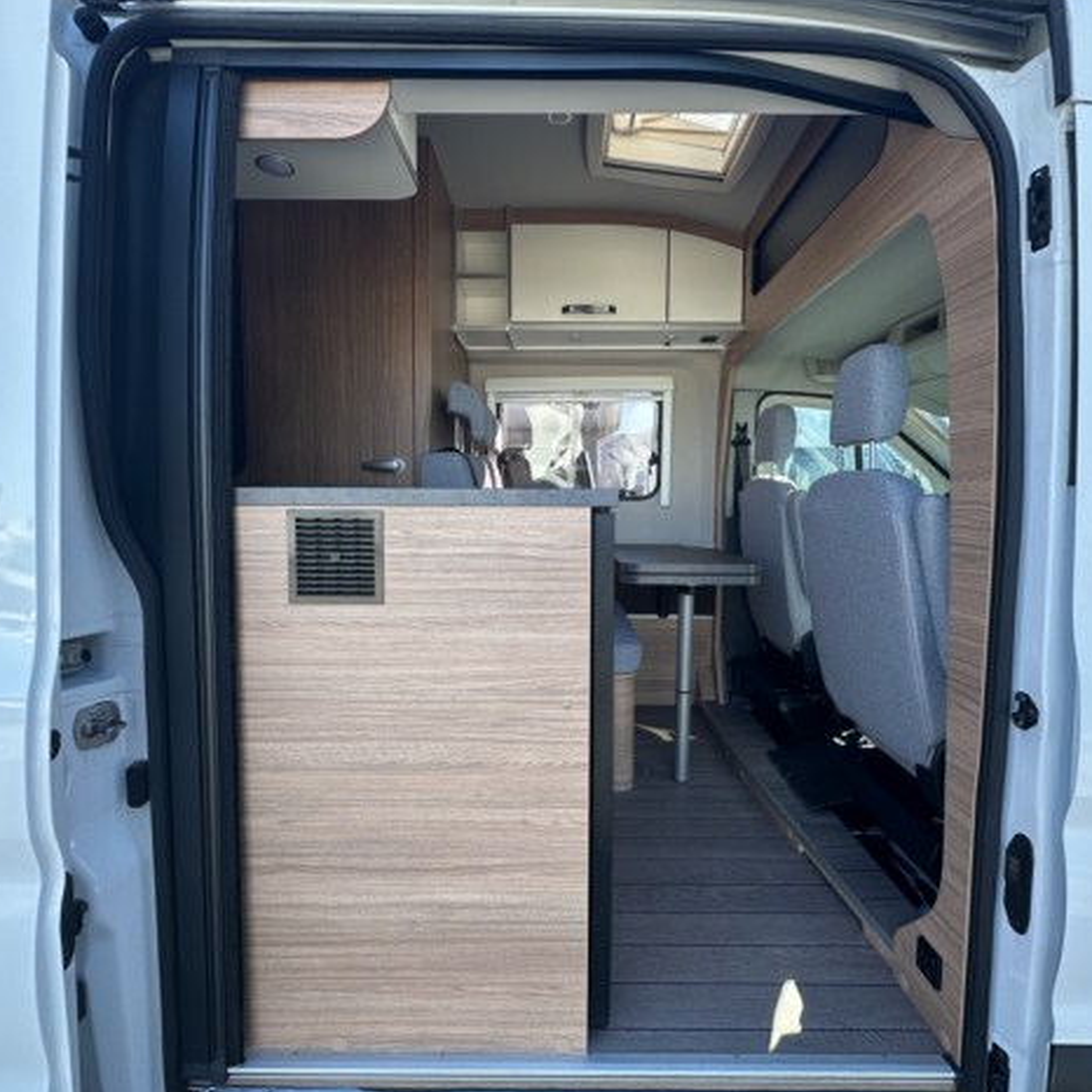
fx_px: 607
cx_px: 562
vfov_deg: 84.0
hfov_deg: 83.9
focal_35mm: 17
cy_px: 539
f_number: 2.2
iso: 40
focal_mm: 2.22
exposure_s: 1/174
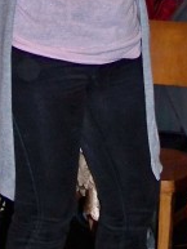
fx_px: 986
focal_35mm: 137
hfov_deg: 10.8
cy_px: -57
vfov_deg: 13.9
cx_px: 66
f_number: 2.8
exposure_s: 1/30
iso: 200
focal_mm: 5.85
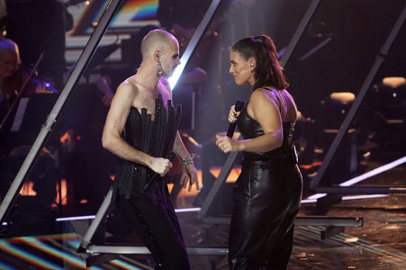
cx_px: 203
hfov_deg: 5.7
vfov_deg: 3.8
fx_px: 4046
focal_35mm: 359
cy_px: 135
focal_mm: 359
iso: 4000
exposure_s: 1/320
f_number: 6.3
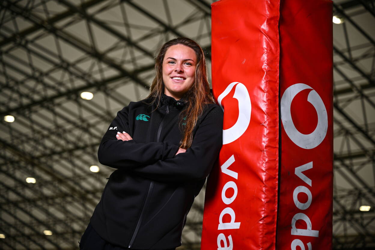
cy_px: 125
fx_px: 729
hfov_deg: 28.8
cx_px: 188
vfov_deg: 19.5
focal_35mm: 70
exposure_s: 1/250
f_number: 2.8
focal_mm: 70
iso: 32
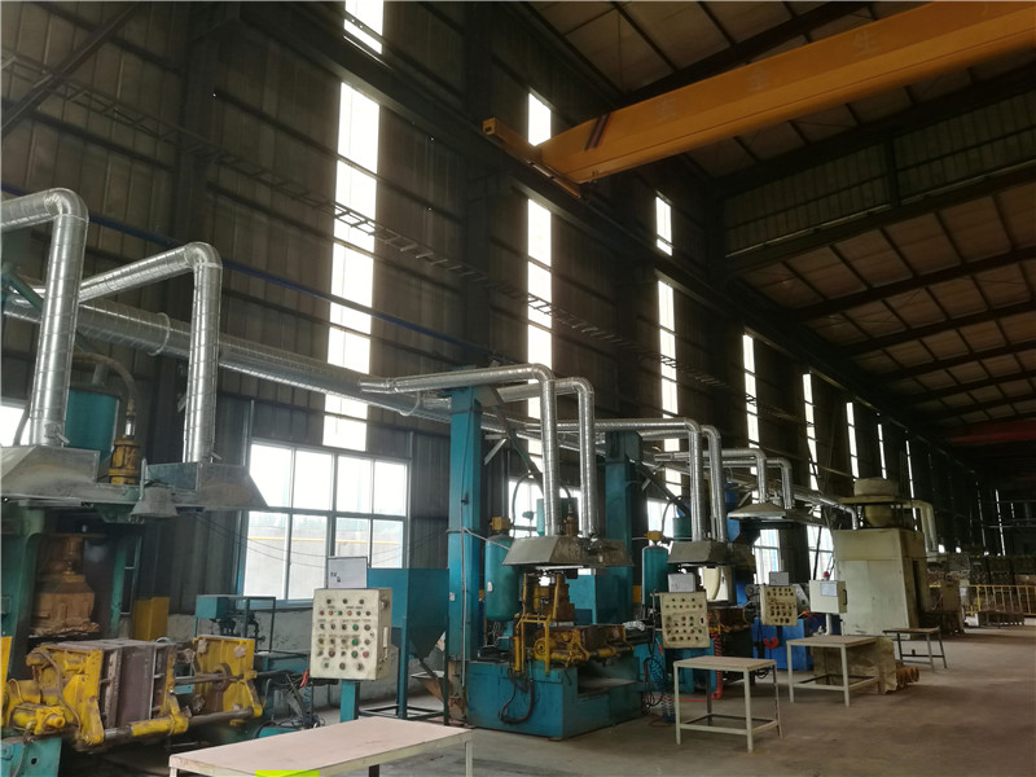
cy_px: 388
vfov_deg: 53.1
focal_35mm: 26
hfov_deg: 67.3
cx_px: 518
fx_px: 778
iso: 64
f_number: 2
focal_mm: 4.04
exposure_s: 1/50
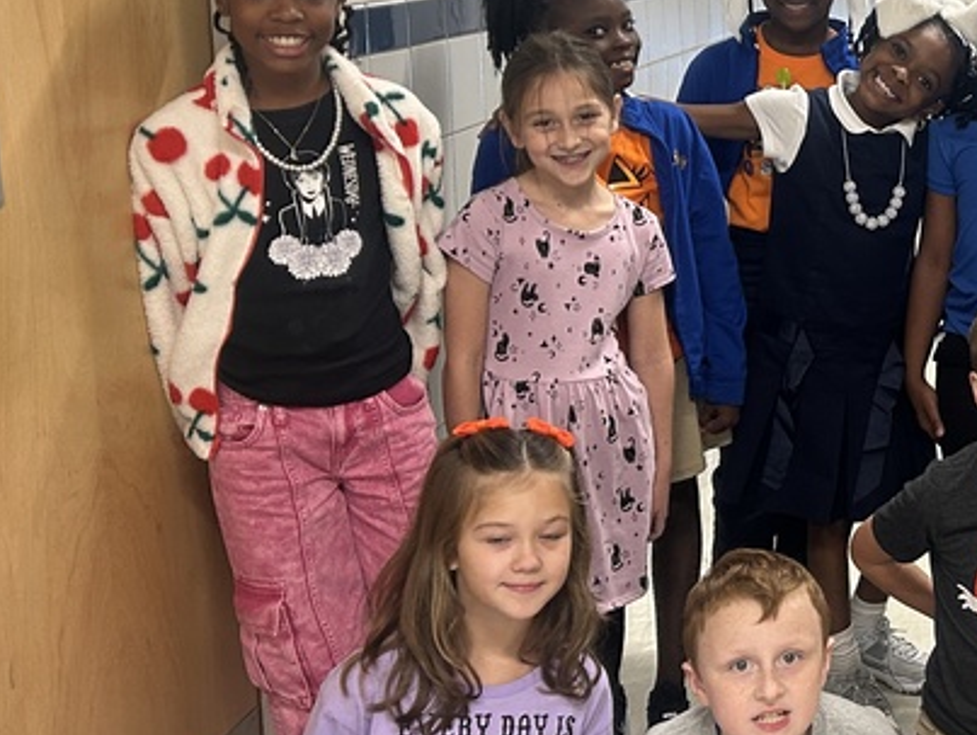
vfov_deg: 22.2
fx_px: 1864
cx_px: 1038
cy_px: 218
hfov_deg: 27.2
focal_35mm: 66
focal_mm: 5.7
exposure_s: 1/97
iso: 125
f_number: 1.5
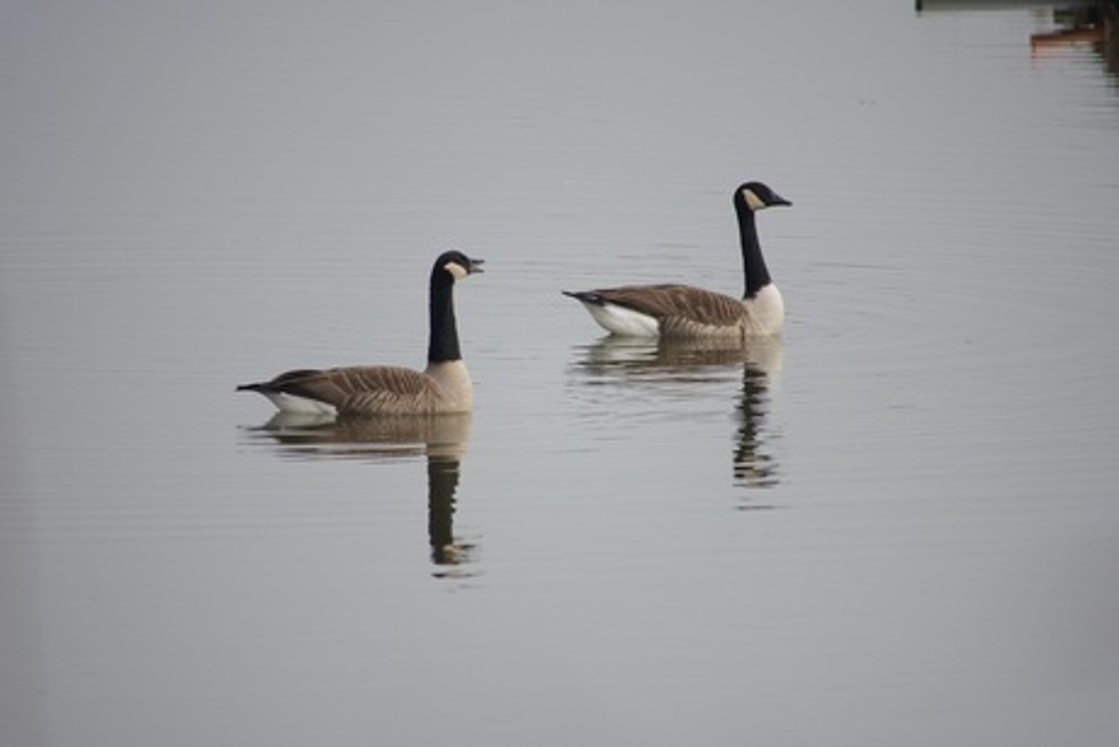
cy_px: 374
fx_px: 18655
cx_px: 560
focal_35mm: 600
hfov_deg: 3.4
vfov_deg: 2.3
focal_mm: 220
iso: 500
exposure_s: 1/2000
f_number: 4
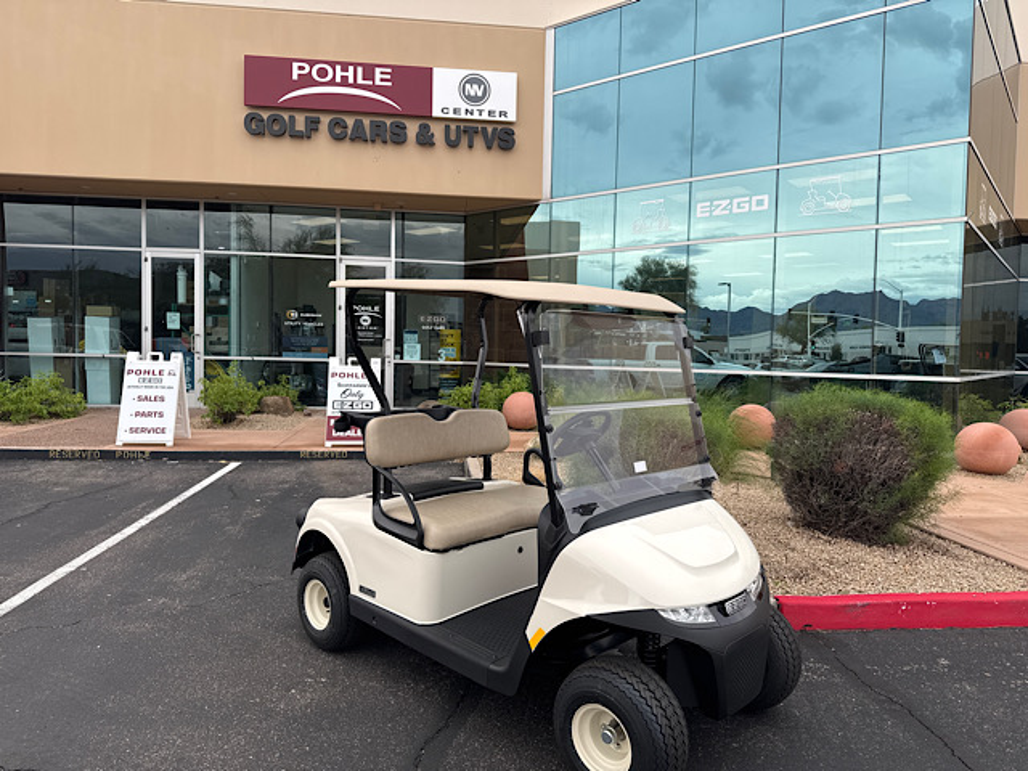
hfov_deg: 71.6
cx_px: 514
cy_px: 386
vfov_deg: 56.8
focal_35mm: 24
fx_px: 713
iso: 80
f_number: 1.78
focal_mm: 6.76
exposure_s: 1/925
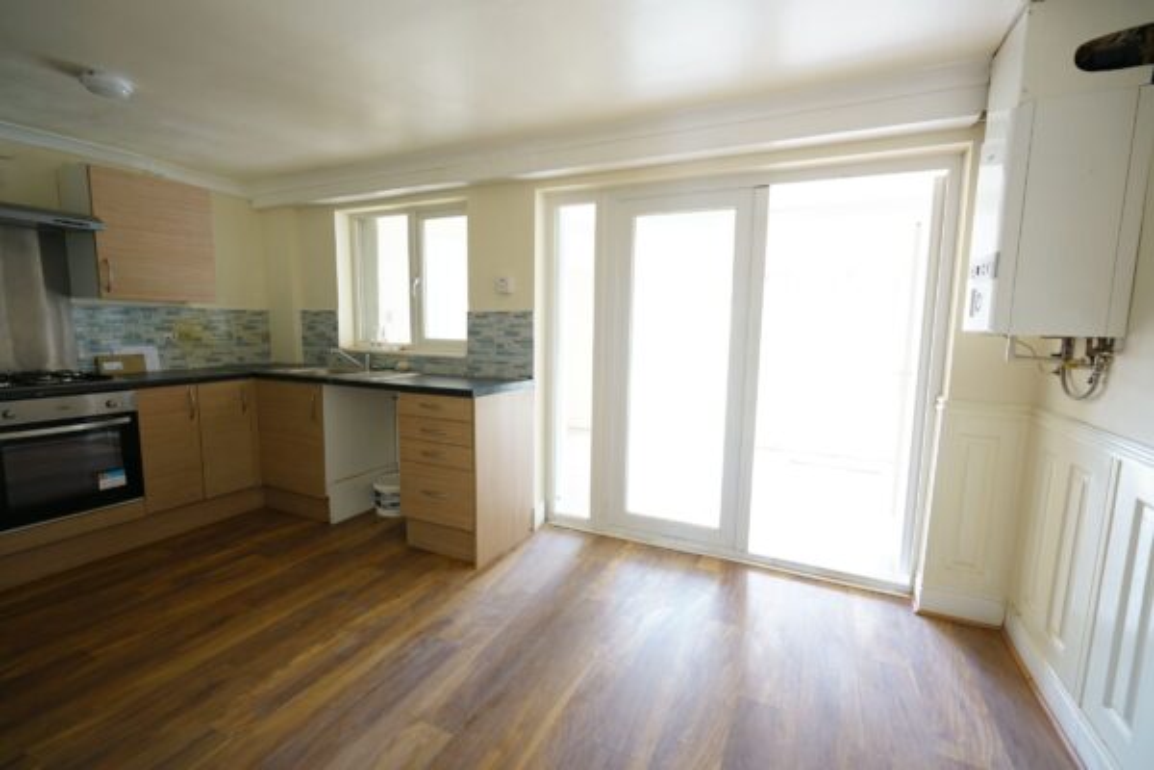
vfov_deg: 73.7
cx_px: 577
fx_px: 513
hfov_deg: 96.7
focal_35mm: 16
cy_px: 385
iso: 400
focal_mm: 16
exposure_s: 1/5
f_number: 4
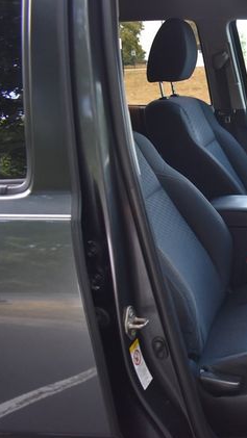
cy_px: 221
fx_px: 500
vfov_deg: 47.3
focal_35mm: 43
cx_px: 329
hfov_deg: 24.0
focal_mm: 18
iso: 800
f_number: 3.5
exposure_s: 1/200
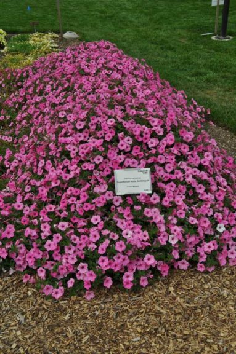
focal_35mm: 39
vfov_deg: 49.6
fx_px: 384
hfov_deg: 34.1
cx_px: 118
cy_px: 177
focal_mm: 26
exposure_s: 1/250
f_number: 8
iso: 200
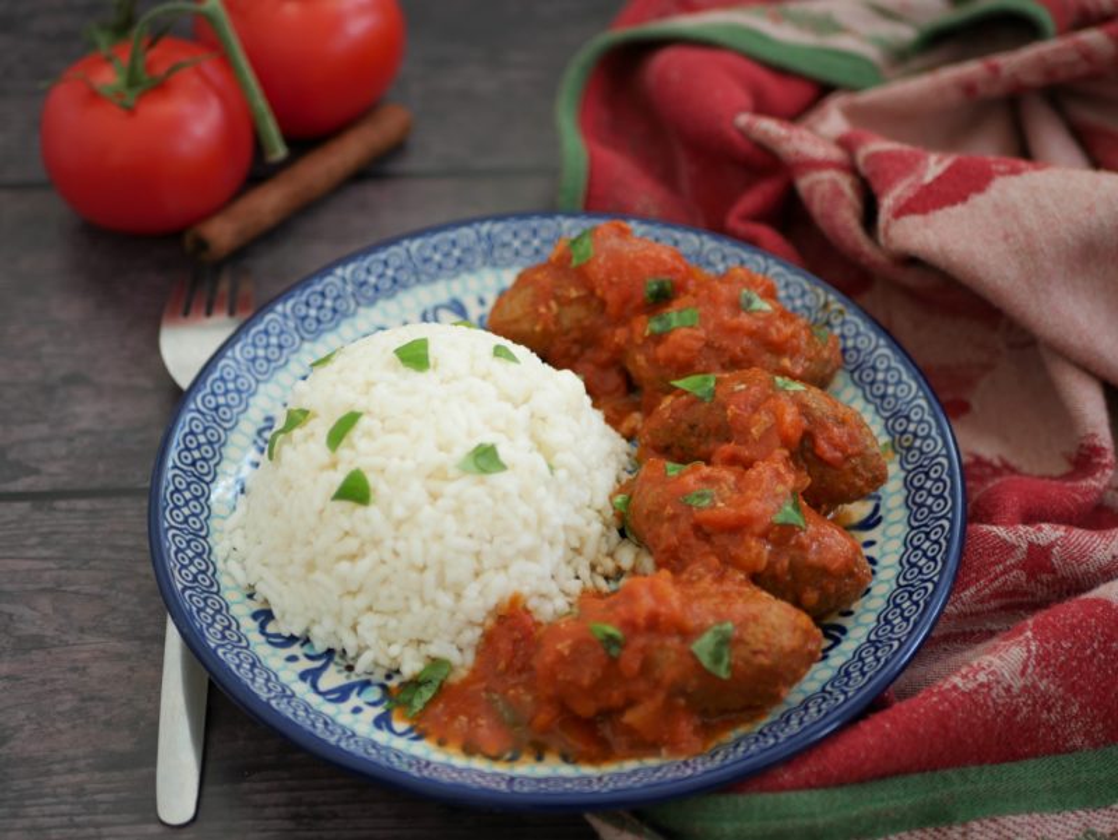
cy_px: 420
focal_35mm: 50
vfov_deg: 29.1
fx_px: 1616
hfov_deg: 38.2
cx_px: 559
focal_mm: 25
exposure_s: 1/160
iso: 200
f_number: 1.8
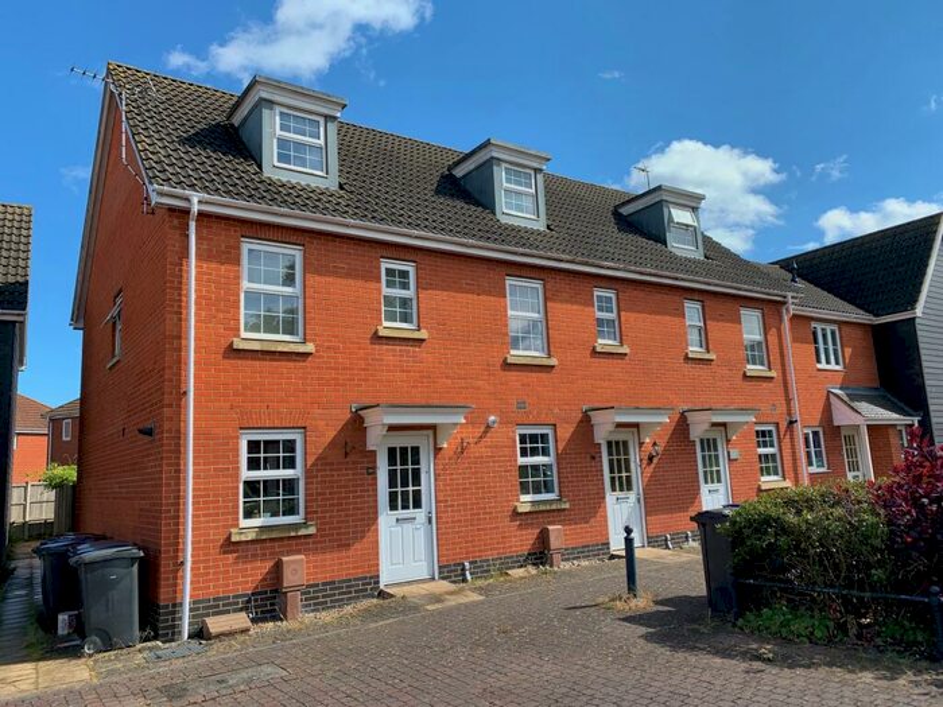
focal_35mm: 26
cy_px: 354
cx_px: 472
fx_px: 708
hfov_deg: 67.3
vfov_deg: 53.1
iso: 25
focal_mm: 4.25
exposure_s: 1/1610
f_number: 1.8
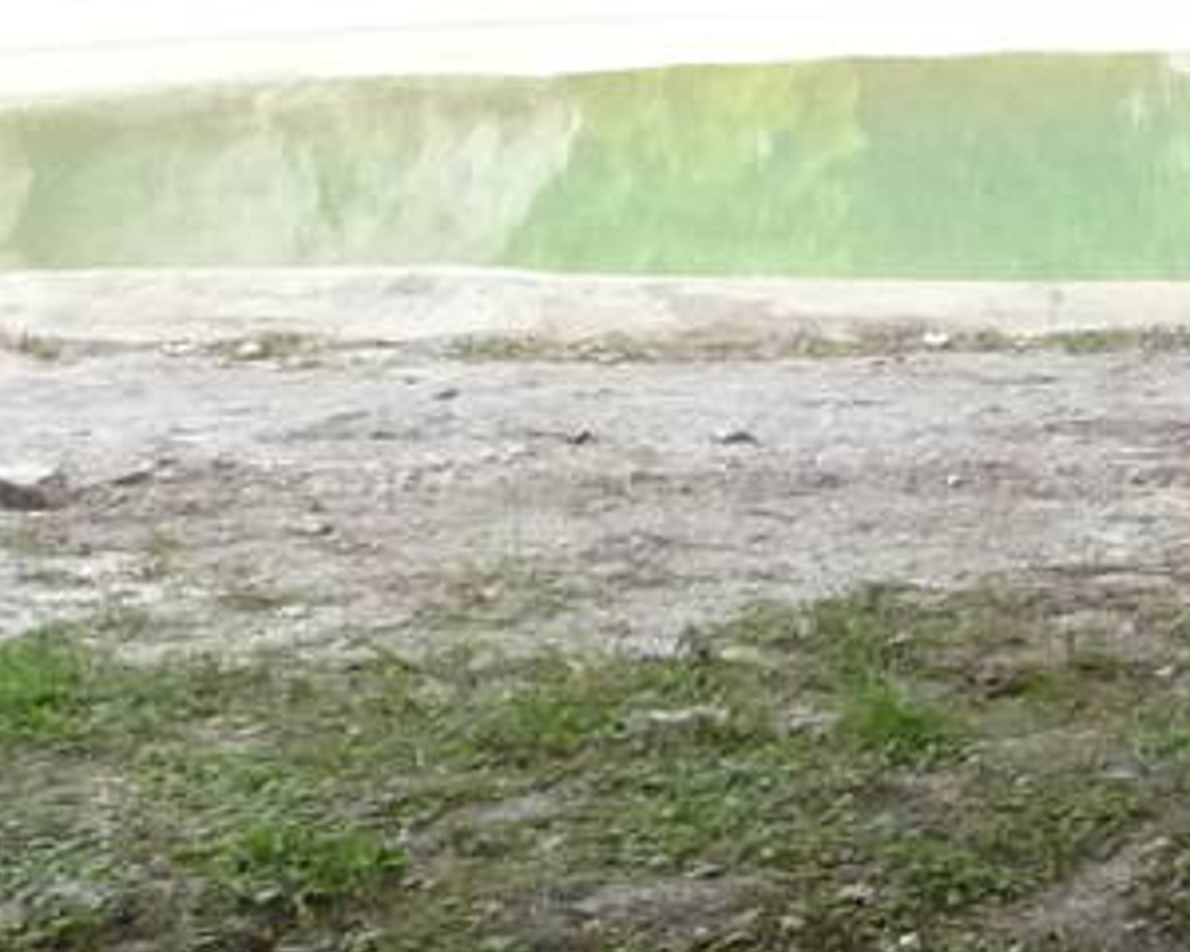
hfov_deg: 8.6
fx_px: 7326
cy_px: -282
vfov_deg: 7.4
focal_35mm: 208
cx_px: 2693
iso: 320
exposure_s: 1/500
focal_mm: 6.7
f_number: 3.9
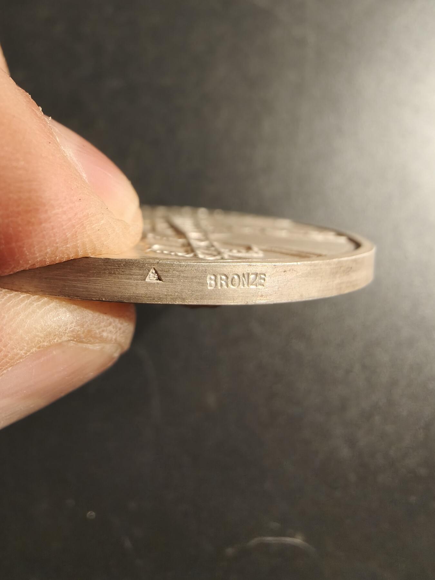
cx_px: 218
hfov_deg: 58.9
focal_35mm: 23
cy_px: 290
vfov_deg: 73.9
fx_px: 385
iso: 160
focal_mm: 2.32
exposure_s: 1/100
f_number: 2
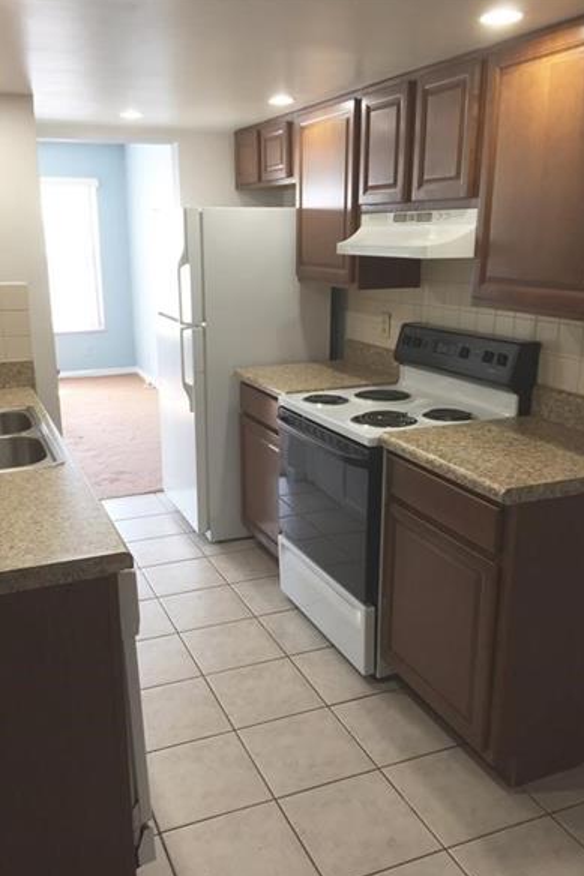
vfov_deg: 60.3
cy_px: 442
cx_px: 254
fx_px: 755
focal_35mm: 31
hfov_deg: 42.2
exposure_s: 1/40
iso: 40
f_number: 2.2
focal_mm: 4.15
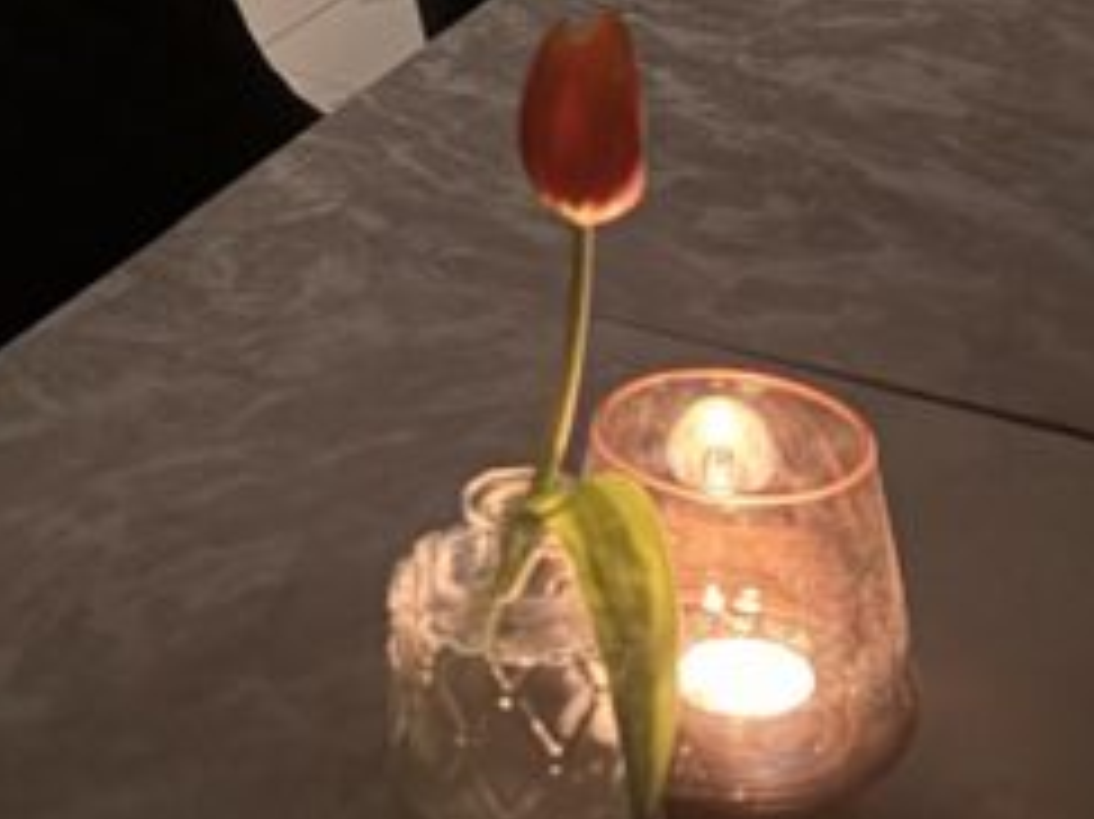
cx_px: 311
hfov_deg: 19.4
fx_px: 3190
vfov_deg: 13.2
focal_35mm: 101
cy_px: -657
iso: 1000
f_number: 1.78
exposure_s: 1/12
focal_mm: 6.76
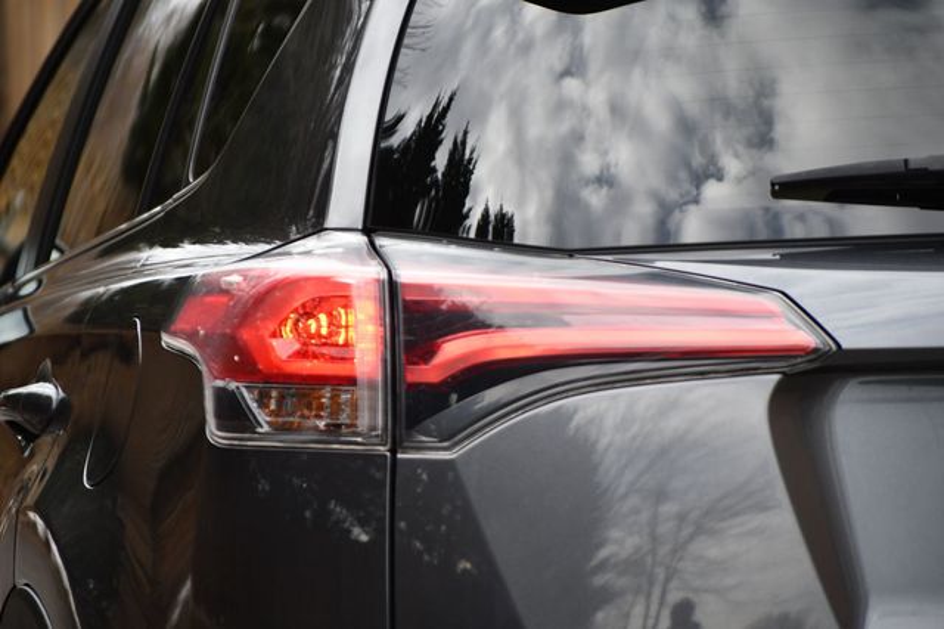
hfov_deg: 8.6
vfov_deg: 5.7
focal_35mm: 240
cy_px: 314
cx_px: 472
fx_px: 6290
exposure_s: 1/500
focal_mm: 160
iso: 640
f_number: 5
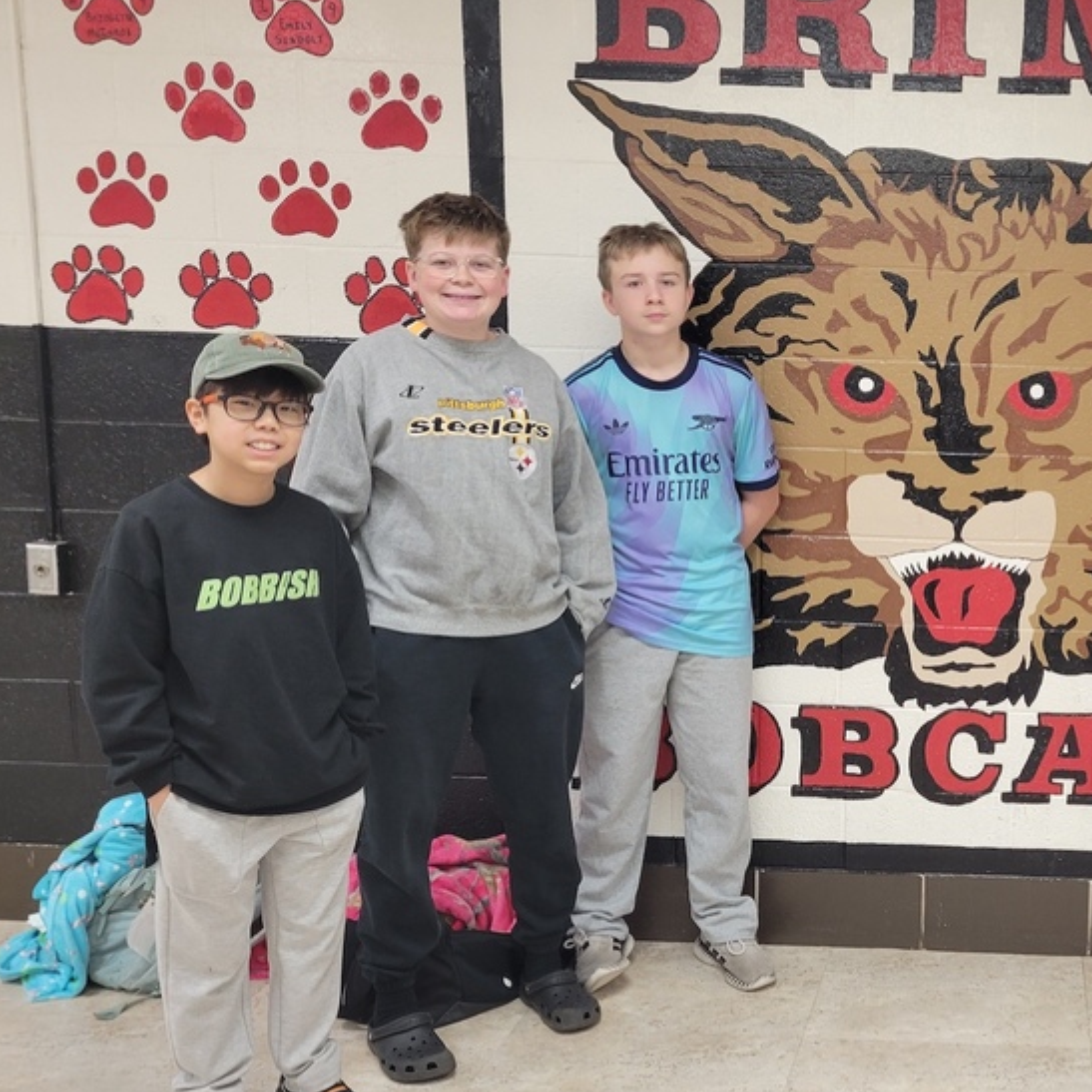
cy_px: 641
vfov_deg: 39.9
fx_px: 1499
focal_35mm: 42
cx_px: 984
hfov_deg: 37.4
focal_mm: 5.4
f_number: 1.8
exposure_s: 1/60
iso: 200
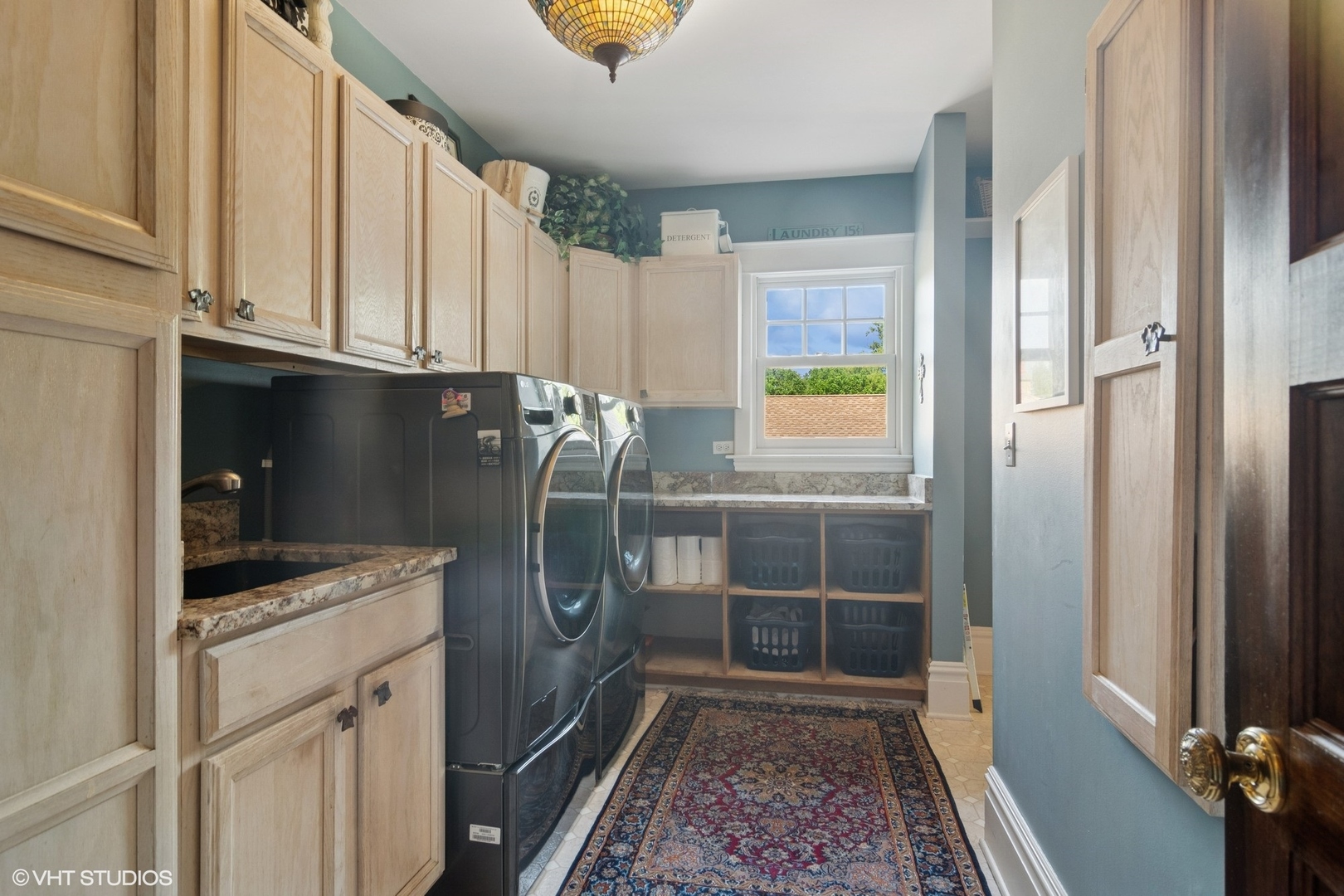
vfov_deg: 67.4
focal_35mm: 18
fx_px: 672
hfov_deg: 90.0
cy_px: 448
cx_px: 672
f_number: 8
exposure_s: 1/6
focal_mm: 12
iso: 200
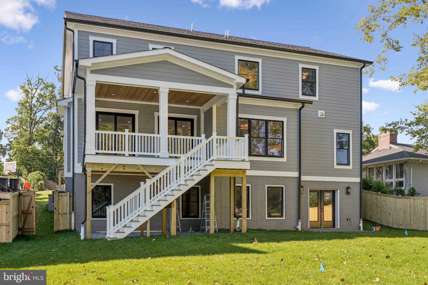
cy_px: 142
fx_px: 416
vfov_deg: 37.8
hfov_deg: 54.4
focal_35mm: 35
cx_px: 214
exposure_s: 1/320
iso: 400
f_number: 8
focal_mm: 35
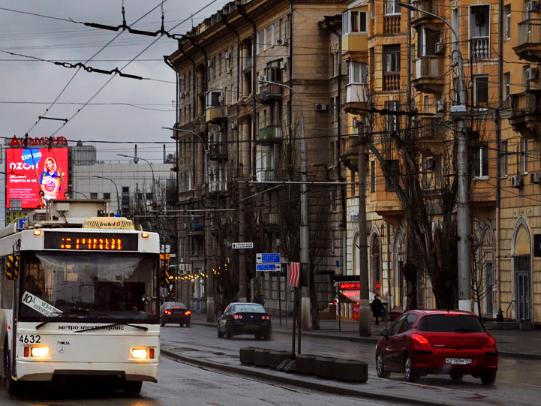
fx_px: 2110
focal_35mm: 135
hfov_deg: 14.5
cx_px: 82
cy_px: 167
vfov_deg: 11.0
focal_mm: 52
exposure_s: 1/250
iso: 360
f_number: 5.6
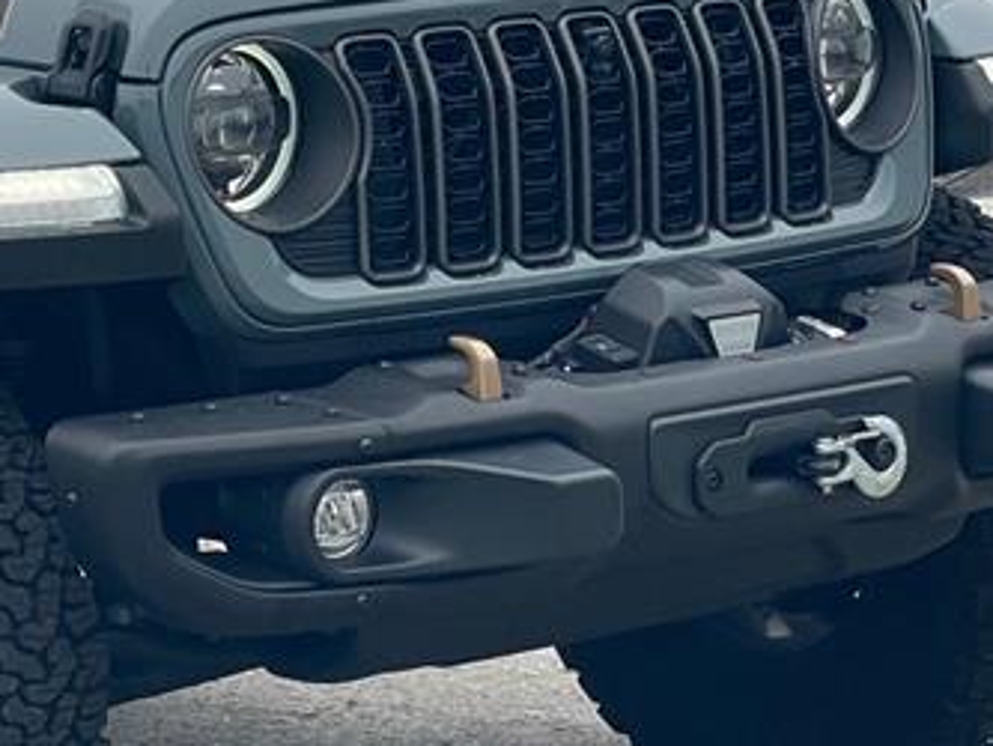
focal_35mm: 160
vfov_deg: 9.3
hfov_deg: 12.1
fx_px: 4591
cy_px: 173
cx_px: -215
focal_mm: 6
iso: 25
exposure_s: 1/355
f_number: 2
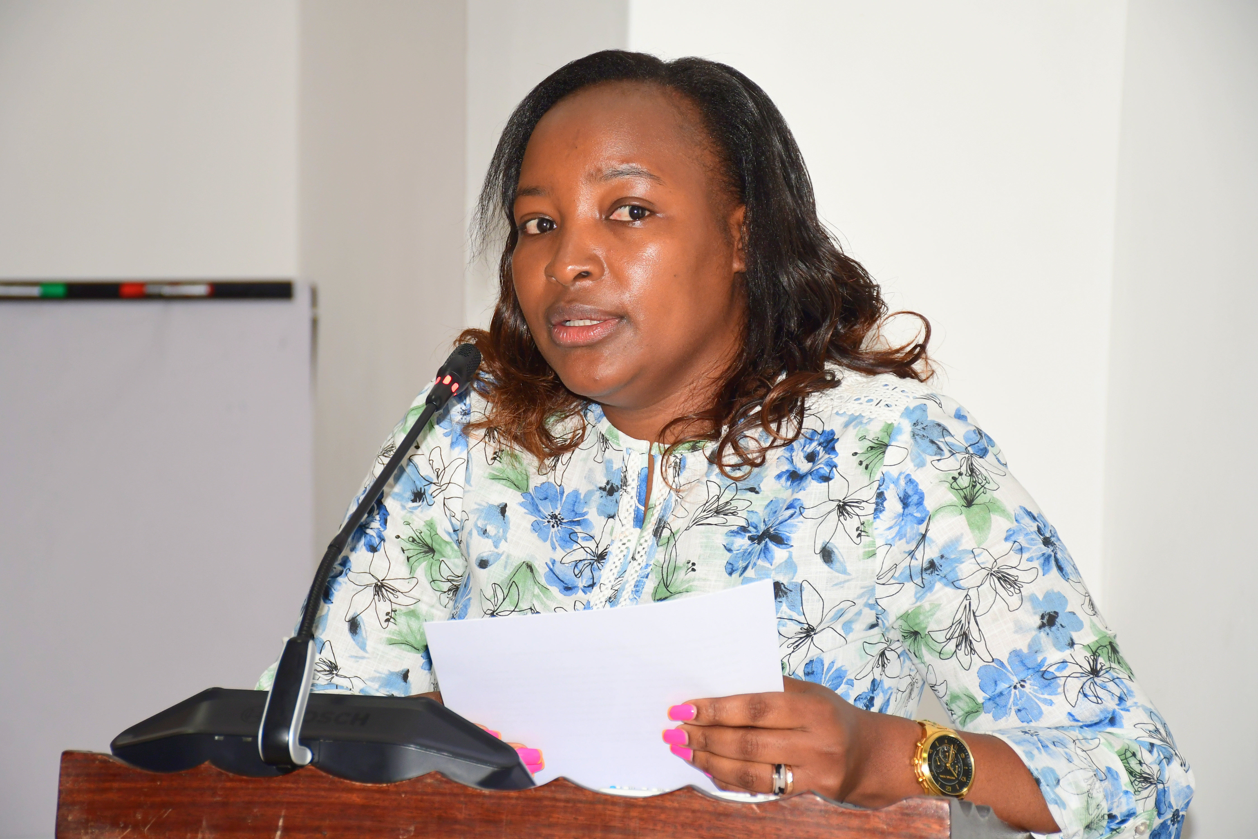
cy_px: 420
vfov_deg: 12.2
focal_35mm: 112
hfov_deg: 18.3
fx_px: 3913
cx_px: 629
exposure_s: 1/125
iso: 800
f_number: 6.3
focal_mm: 75
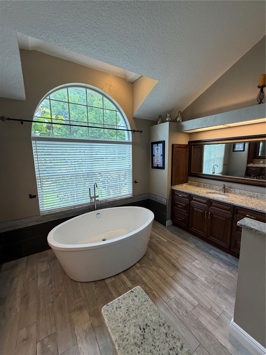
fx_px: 143
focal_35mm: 14
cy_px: 178
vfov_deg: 102.1
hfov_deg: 85.7
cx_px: 133
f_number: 2.2
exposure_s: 1/120
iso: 200
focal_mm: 2.22
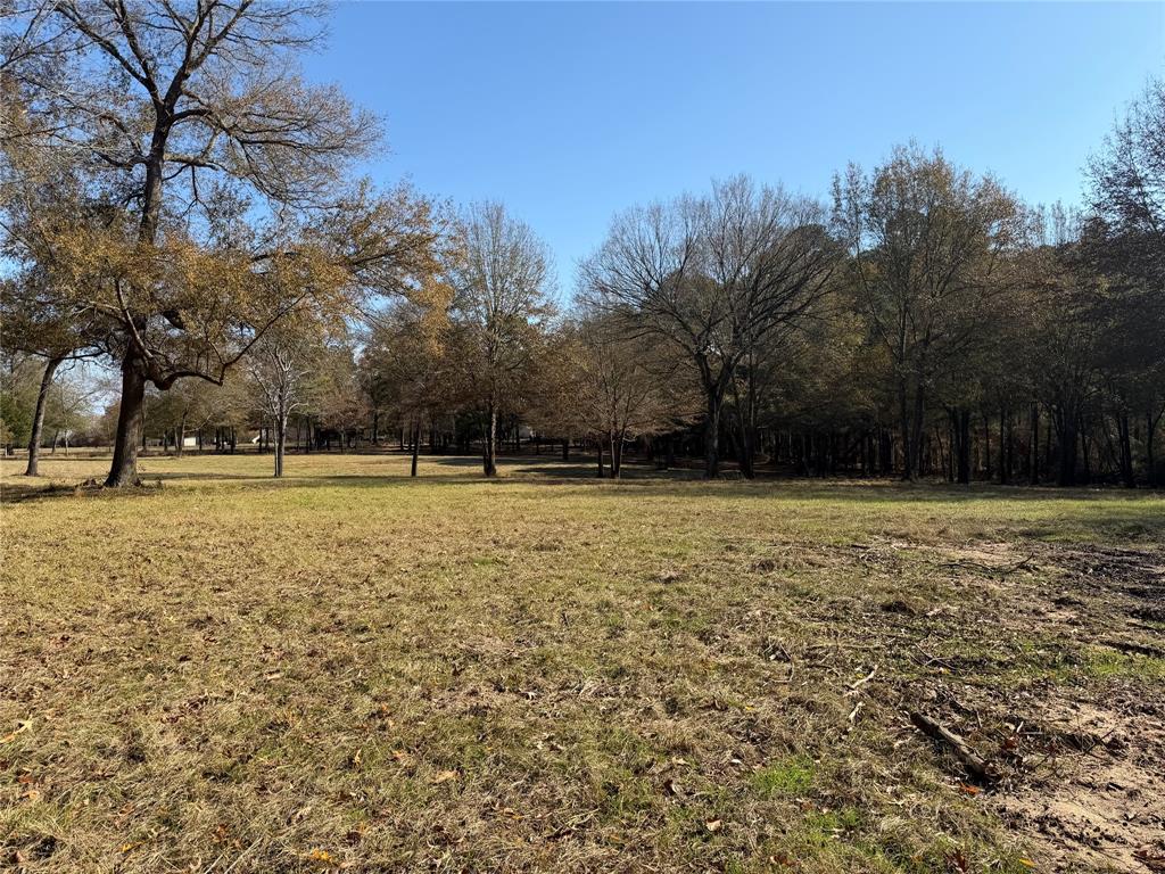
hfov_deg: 71.6
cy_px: 437
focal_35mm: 24
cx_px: 582
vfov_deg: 56.8
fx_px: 808
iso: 80
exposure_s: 1/3021
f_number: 1.78
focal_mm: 6.76
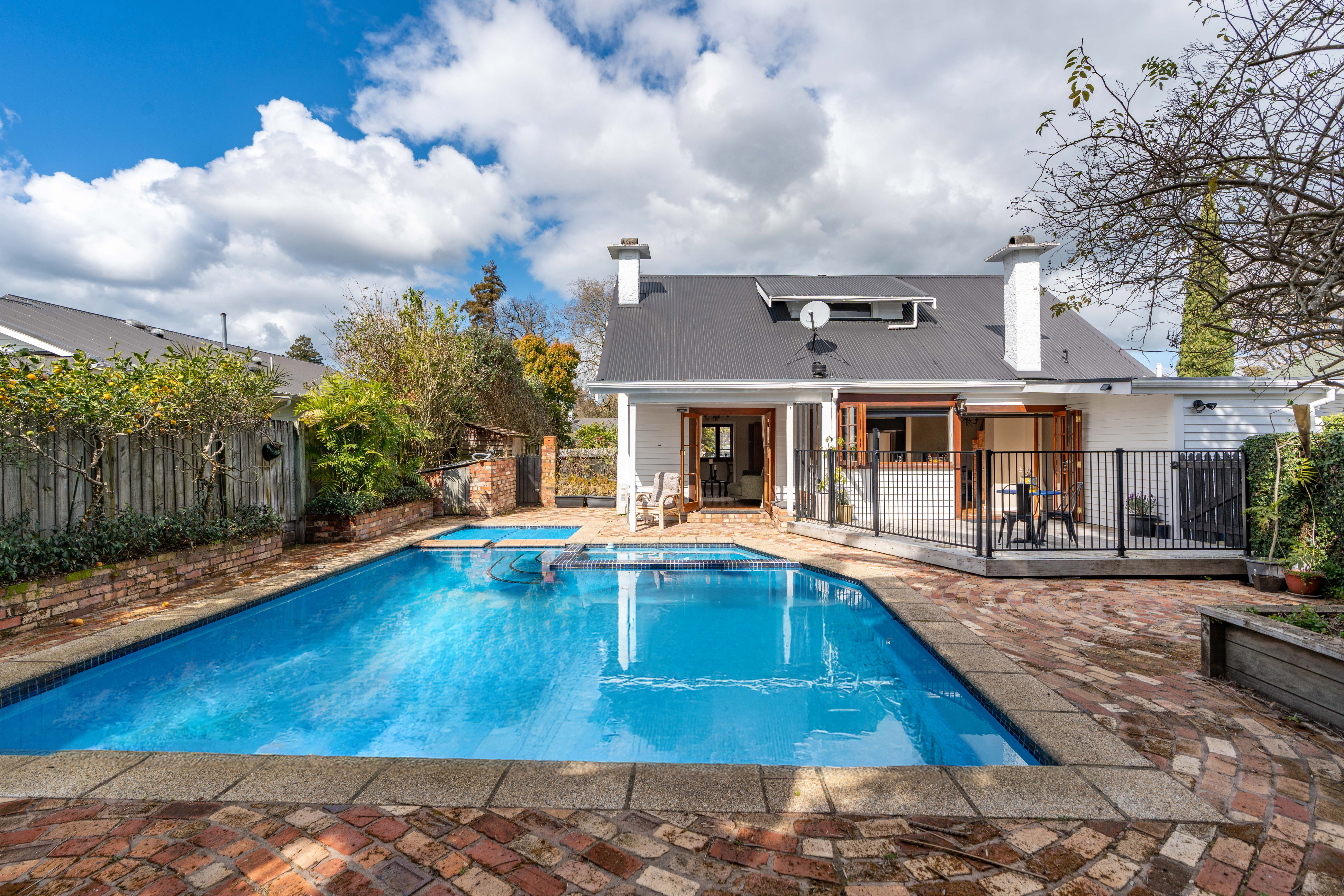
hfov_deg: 96.7
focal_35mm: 16
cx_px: 672
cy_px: 448
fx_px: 597
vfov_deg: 73.7
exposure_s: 1/250
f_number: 8
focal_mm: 16
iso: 100
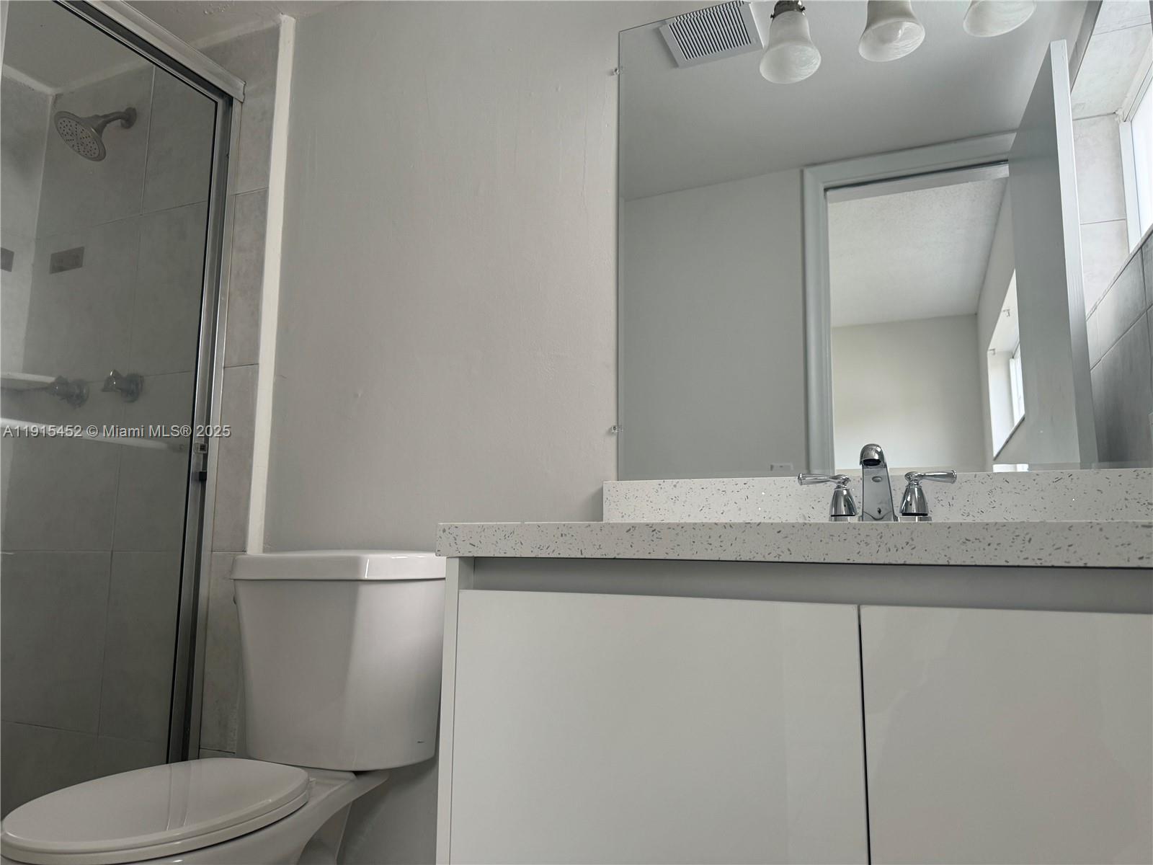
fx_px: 799
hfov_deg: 71.6
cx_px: 576
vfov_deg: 56.8
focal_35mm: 24
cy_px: 432
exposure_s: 1/60
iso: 125
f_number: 1.78
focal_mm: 6.76
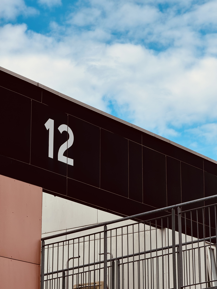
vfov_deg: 16.4
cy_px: 144
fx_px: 1003
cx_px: 108
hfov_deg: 12.3
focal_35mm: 120
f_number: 2.8
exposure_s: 1/1167
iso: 50
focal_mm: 15.66
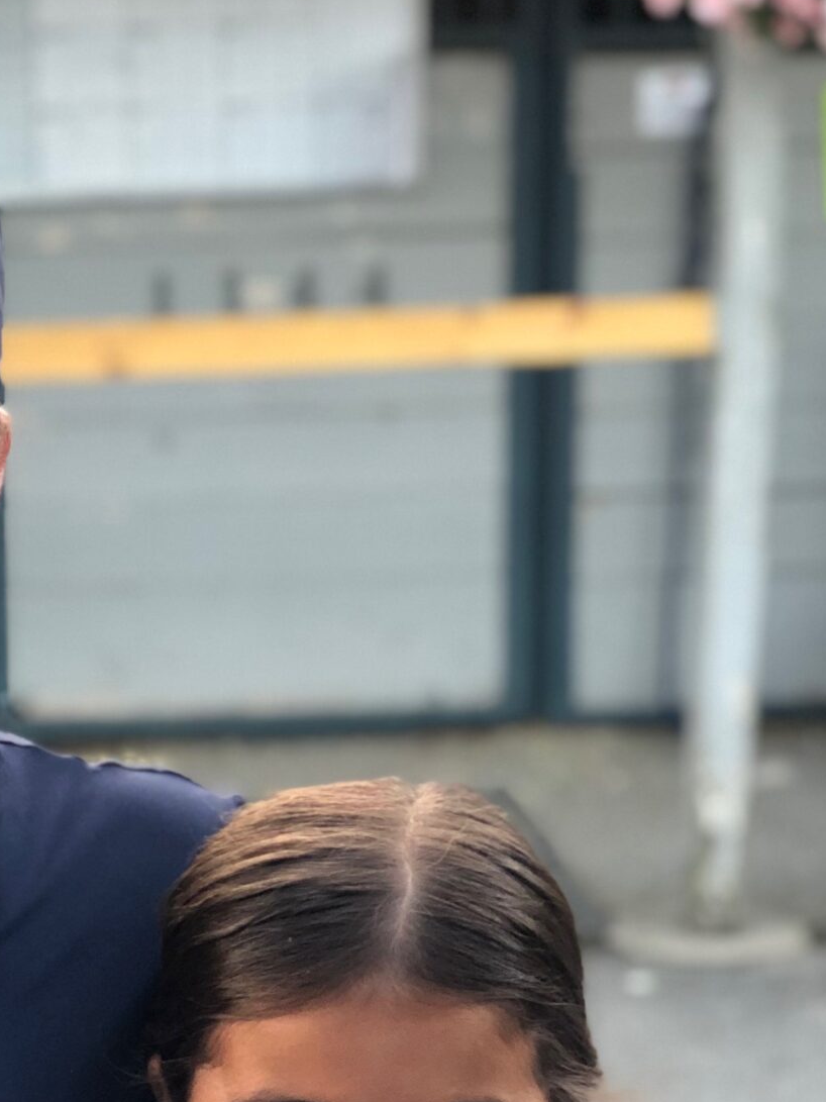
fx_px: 3882
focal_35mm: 122
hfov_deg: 12.0
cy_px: 1203
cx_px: 22
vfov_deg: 15.7
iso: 125
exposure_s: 1/25
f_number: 2.4
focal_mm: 6
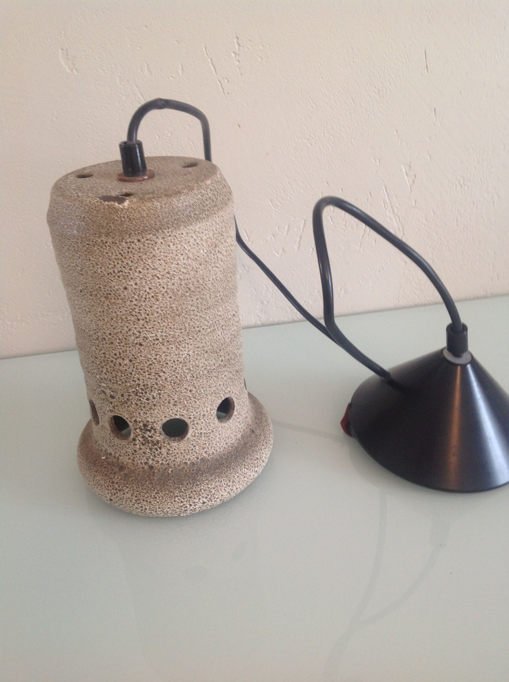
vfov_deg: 52.7
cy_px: 341
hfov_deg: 40.6
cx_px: 254
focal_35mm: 35
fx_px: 688
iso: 80
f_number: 2.4
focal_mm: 4.28
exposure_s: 1/15
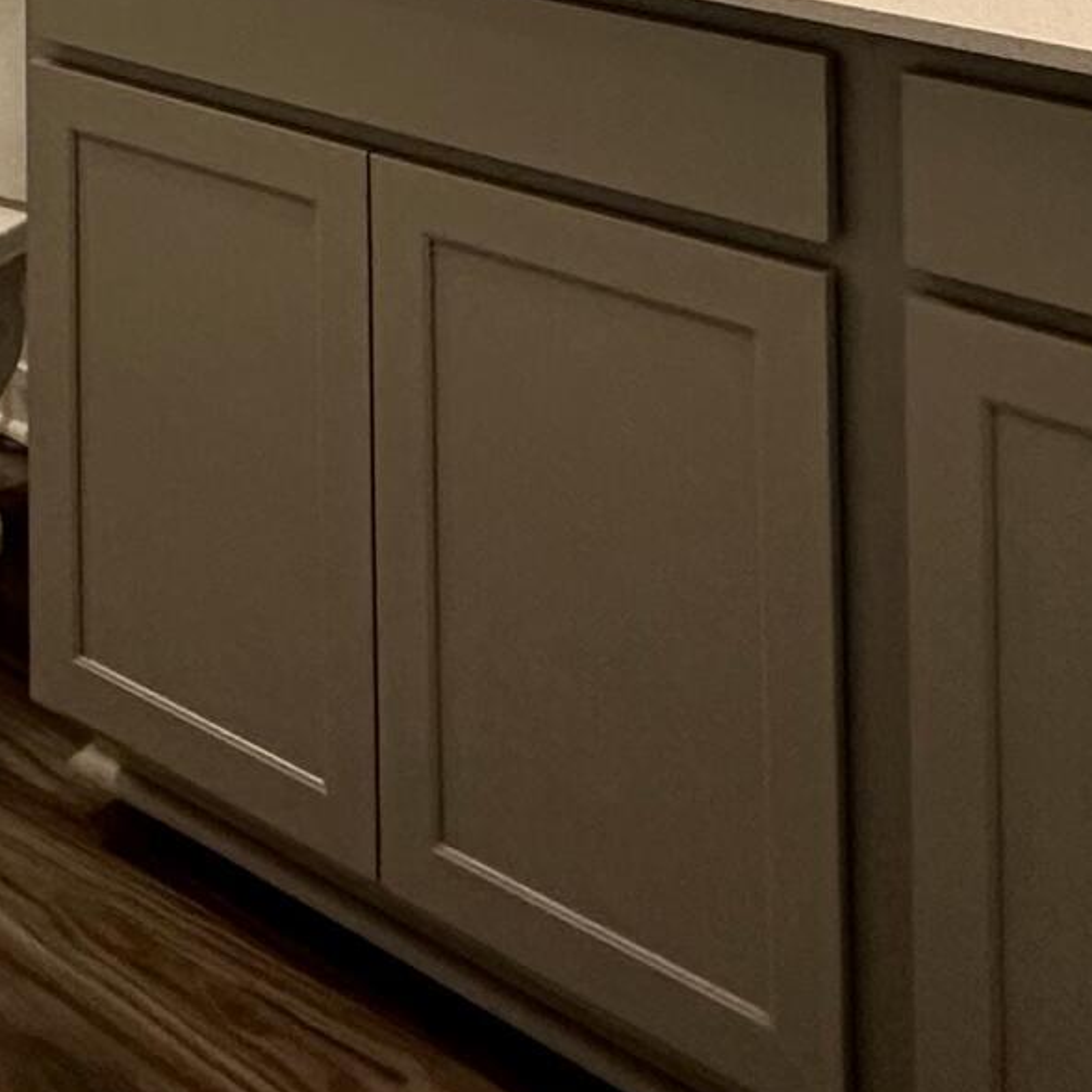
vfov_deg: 21.6
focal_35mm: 63
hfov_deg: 26.3
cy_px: -656
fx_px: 2248
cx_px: 95
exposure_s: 1/120
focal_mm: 2.22
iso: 200
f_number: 2.2
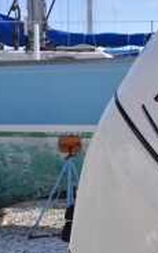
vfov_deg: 23.8
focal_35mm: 87
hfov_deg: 13.5
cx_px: 279
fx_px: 601
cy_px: 135
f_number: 10
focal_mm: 25
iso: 200
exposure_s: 1/400
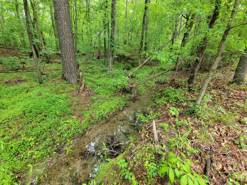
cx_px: 124
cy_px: 92
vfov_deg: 89.9
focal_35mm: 13
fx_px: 93
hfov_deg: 106.2
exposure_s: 1/60
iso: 50
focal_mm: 2.2
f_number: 2.2
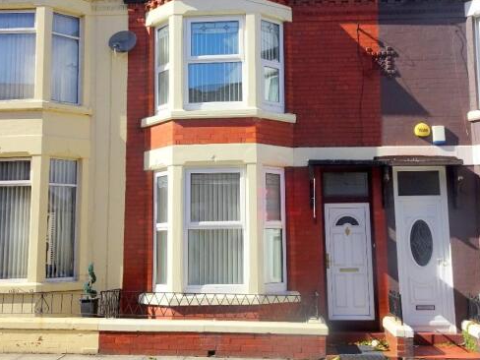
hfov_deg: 43.8
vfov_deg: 33.5
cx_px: 249
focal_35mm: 43
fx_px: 596
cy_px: 151
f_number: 4
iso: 80
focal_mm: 6.17
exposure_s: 1/640
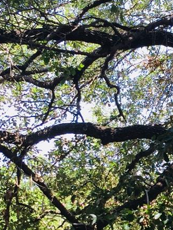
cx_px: 179
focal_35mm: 102
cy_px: 193
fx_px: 679
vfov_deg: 19.0
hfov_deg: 14.3
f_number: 2.2
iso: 32
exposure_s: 1/184
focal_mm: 4.15
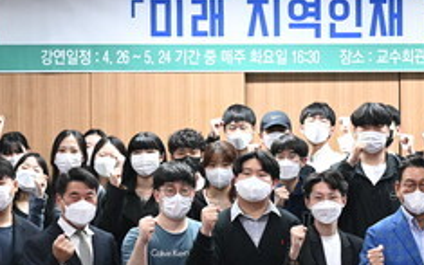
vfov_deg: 12.6
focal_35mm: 104
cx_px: 408
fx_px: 1202
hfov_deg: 19.5
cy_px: 131
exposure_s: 1/60
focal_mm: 40
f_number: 4
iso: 1600
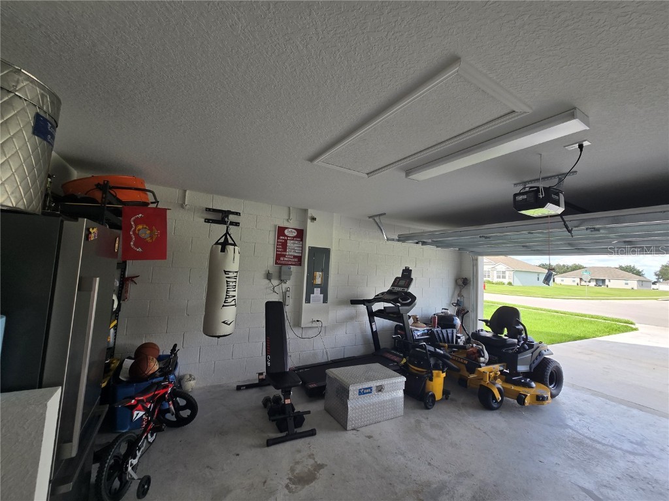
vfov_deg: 89.9
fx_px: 251
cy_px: 250
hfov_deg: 106.2
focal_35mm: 13
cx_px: 334
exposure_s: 1/220
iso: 50
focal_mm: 2.2
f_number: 2.2
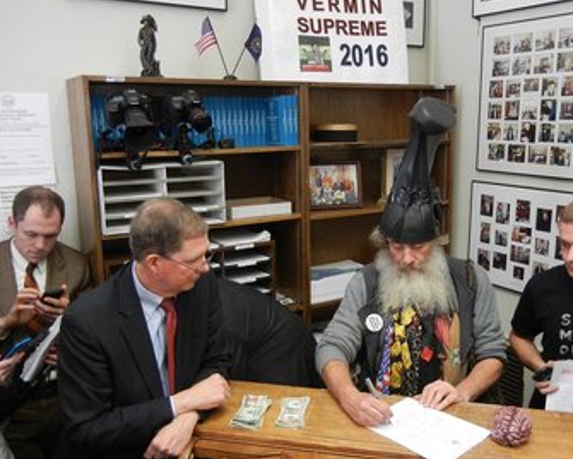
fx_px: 594
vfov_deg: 42.2
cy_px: 238
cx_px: 316
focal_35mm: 35
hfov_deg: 51.4
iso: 400
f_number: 3.5
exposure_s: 1/17.6
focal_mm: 5.4
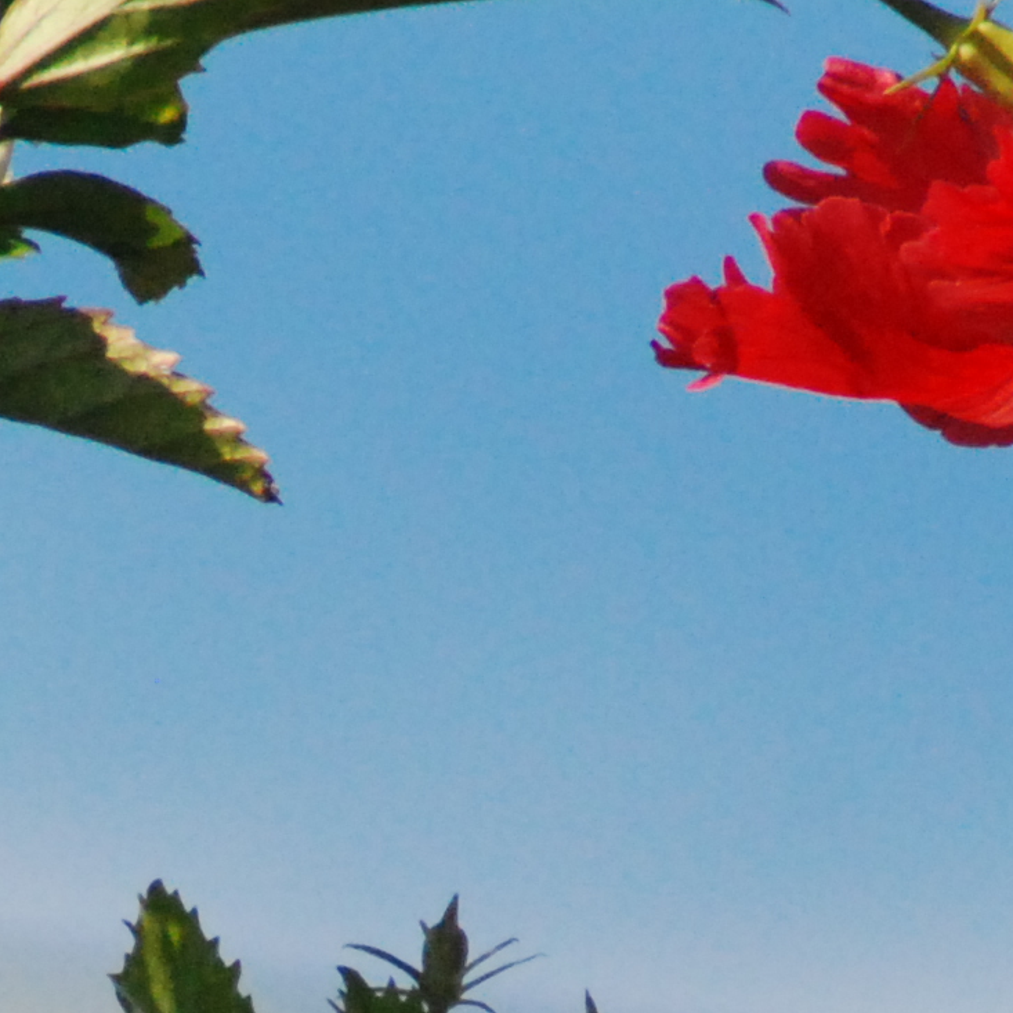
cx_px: 58
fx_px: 66945
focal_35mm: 2022
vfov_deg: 0.9
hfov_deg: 0.9
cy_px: 1262
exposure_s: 1/4000
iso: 1250
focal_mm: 300
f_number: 8
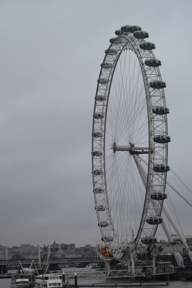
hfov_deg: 20.2
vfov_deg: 29.9
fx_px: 540
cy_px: 144
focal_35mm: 68
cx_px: 96
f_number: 8
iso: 400
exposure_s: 1/250
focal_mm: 45
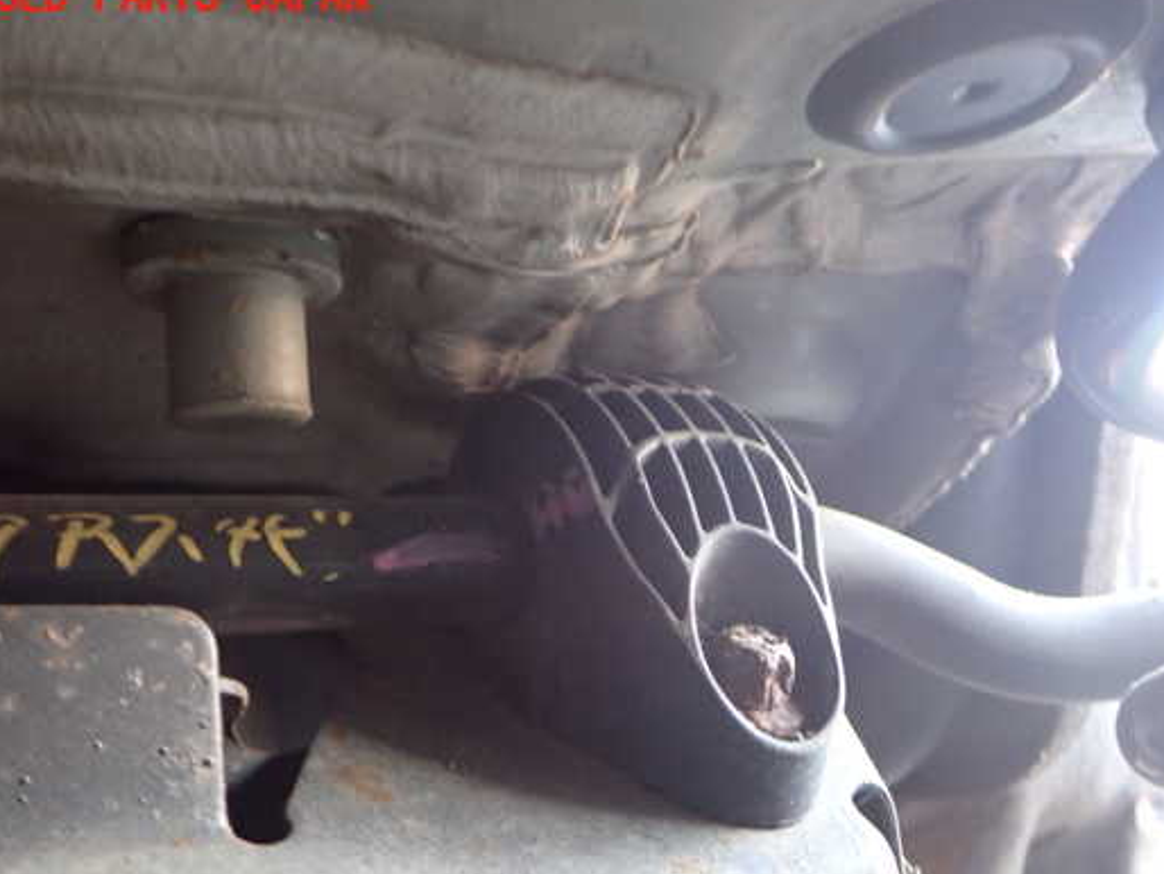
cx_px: 636
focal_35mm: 35
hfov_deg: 52.5
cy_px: 478
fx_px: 1177
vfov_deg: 40.7
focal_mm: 5.4
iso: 800
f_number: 2.3
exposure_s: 1/30
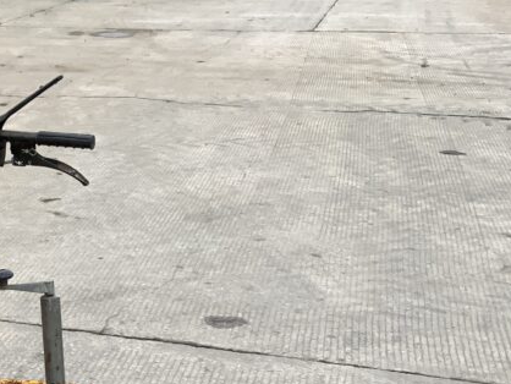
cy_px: 429
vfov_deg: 19.8
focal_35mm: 71
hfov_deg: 25.3
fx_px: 1049
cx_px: -62
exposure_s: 1/719
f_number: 1.8
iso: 16
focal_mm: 3
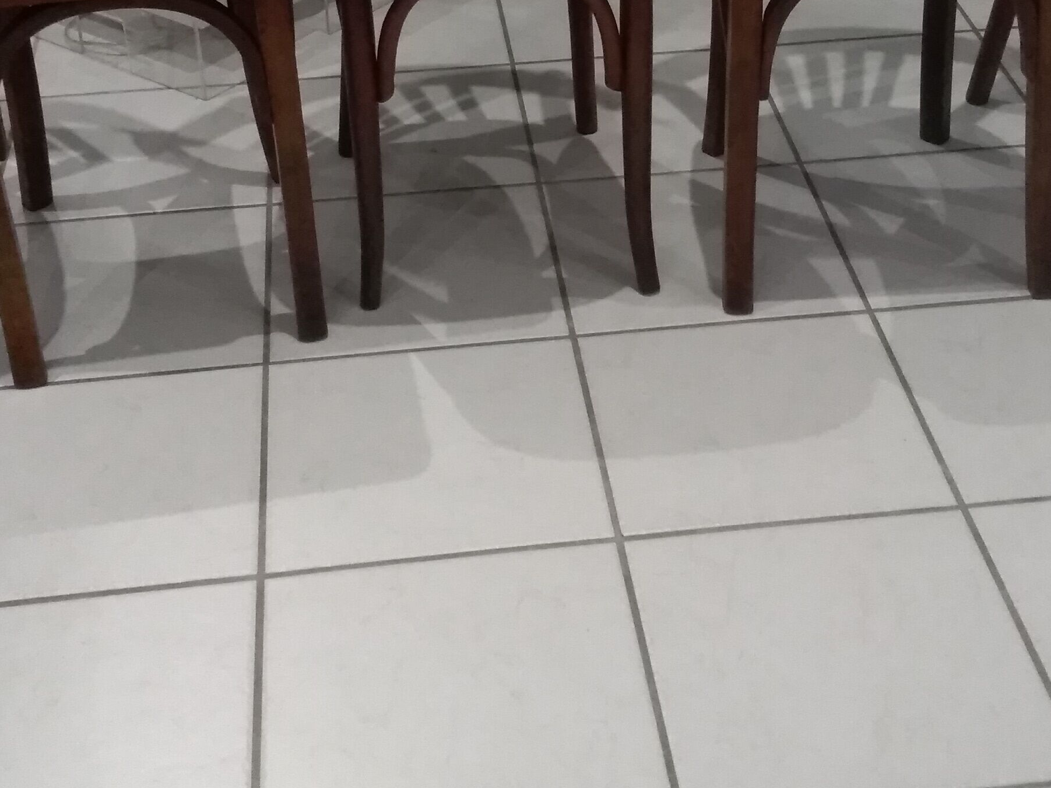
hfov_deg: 32.2
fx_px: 1822
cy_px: 187
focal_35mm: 60
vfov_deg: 24.1
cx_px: 578
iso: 761
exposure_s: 1/33.3
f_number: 2
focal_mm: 3.54
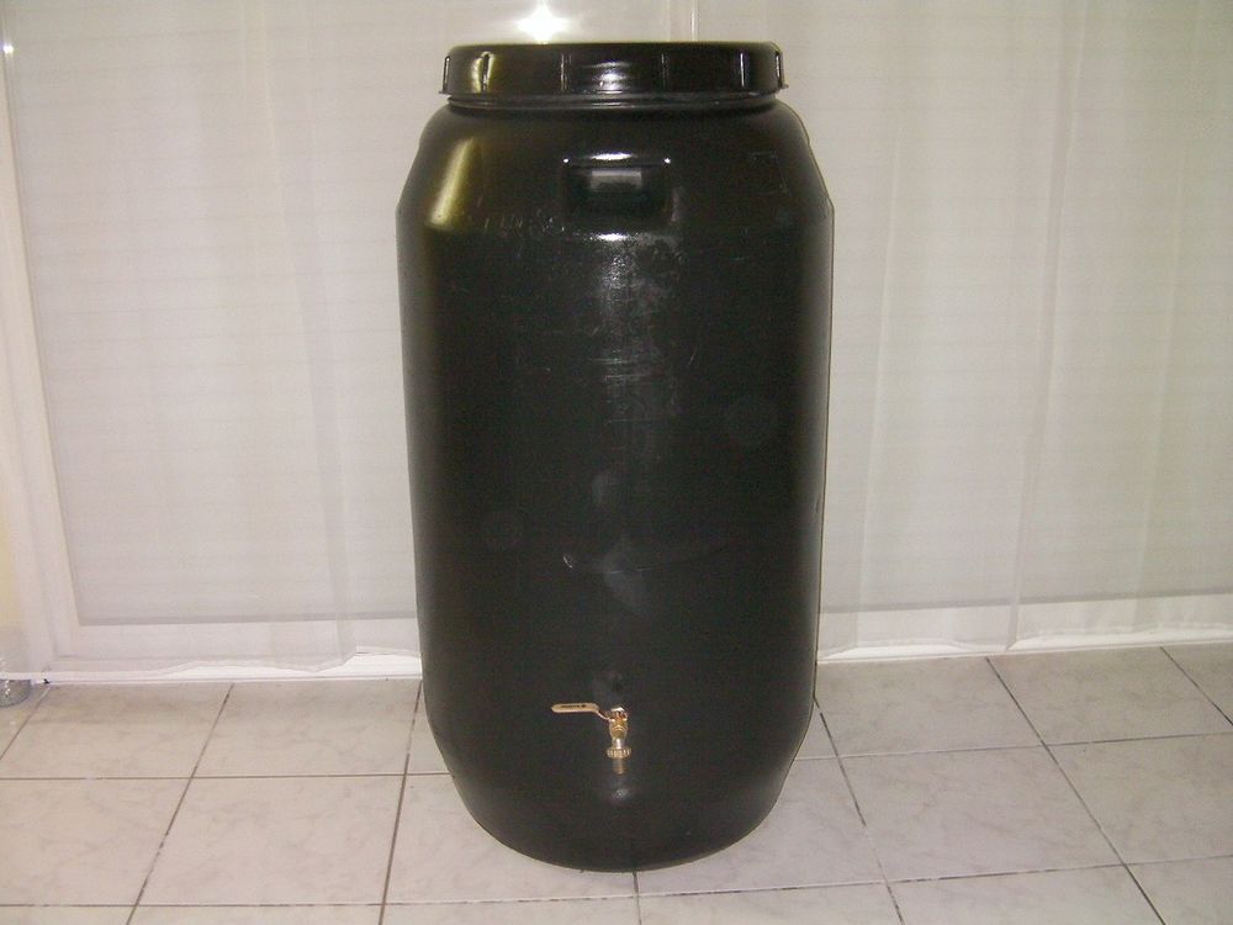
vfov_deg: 37.7
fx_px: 1354
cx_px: 616
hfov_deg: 49.0
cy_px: 462
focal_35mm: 38
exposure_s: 1/30
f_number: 3.5
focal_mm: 6.8
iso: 400
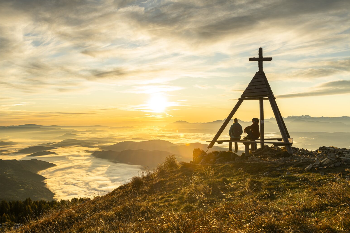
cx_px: 170
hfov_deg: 57.2
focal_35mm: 33
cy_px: 120
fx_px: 321
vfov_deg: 39.9
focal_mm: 32
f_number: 11
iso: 100
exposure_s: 1/160
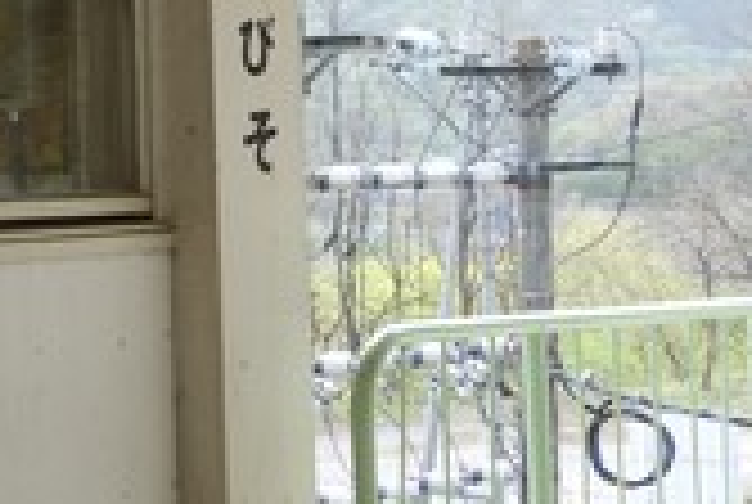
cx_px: -657
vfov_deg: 12.8
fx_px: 2239
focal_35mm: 107
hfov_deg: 15.8
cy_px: 61
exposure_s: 1/100
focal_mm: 10.4
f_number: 5
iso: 125
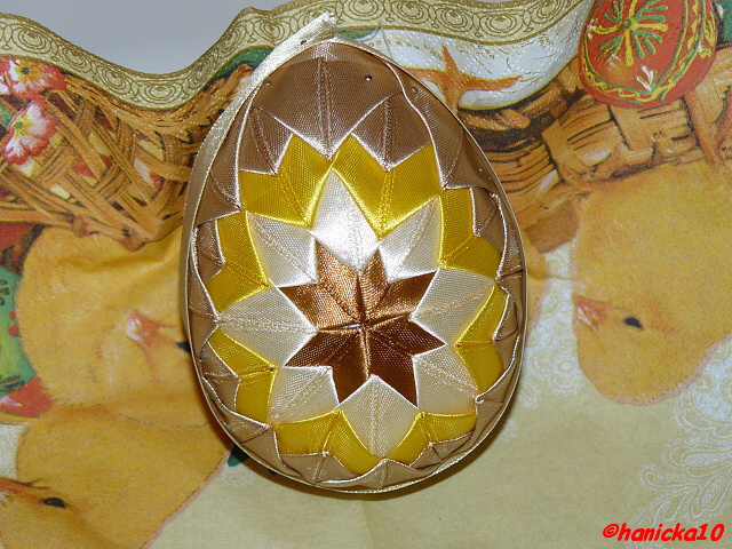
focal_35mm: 112
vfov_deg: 13.2
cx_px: 366
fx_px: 2368
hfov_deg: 17.6
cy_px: 274
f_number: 3.2
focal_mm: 18.6
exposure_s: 1/30
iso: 100
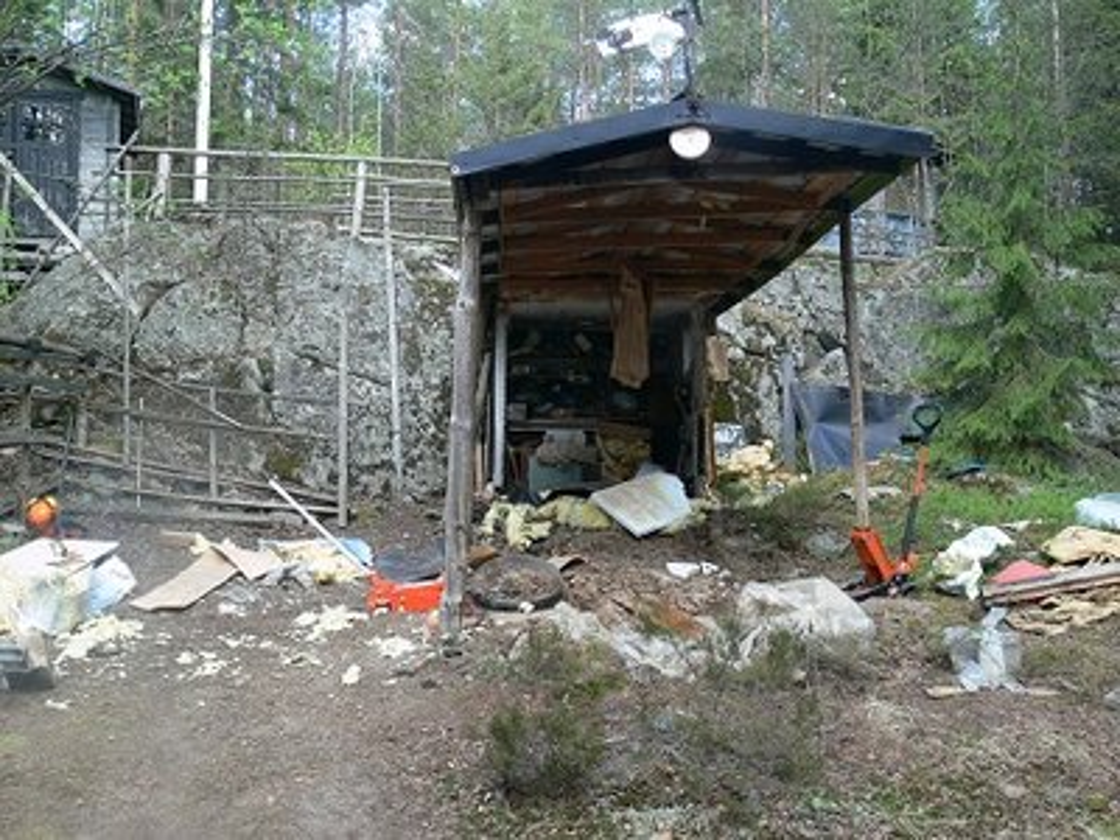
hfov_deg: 52.6
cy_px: 420
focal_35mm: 35
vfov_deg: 40.7
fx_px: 1132
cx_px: 560
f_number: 3.6
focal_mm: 7.4
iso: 80
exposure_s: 1/50
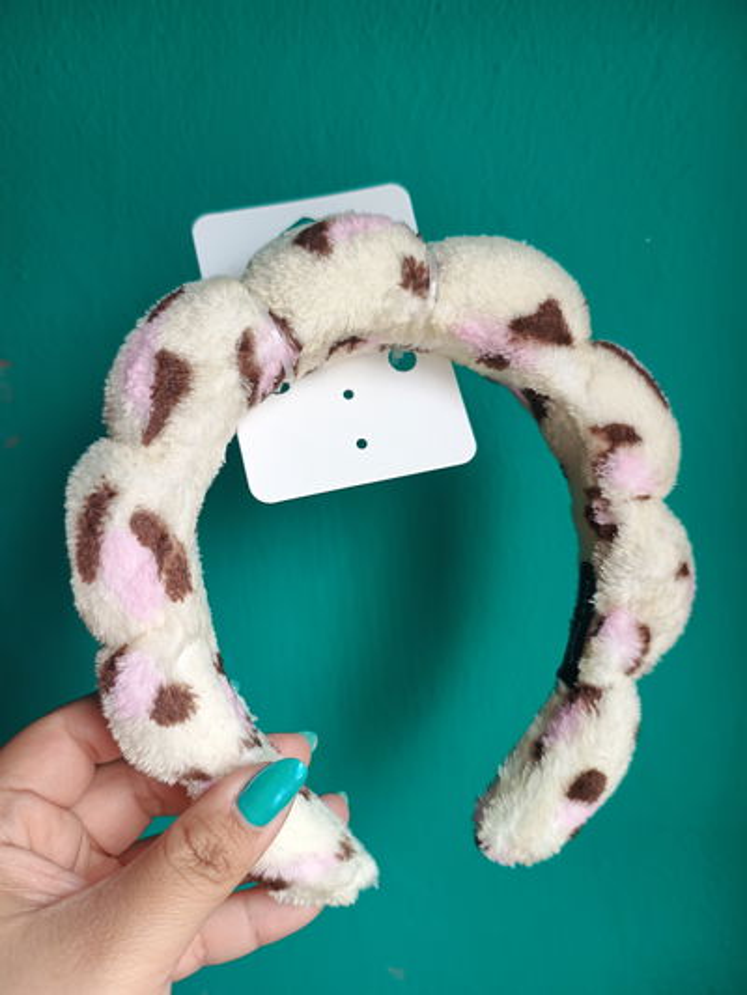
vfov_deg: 71.6
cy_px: 498
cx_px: 374
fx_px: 690
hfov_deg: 56.8
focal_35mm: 24
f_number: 1.4
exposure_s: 1/100
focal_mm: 5.89
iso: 143
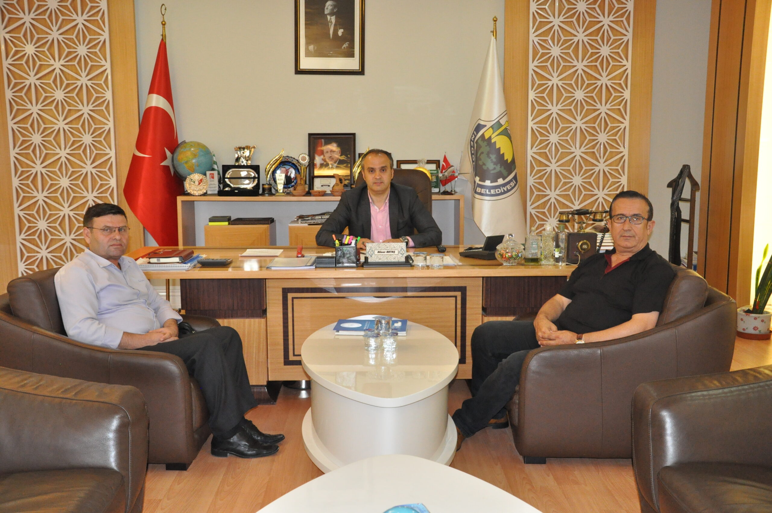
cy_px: 256
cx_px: 386
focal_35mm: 38
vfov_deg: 35.4
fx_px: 803
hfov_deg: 51.3
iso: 2500
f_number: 5.6
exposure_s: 1/60
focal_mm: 25
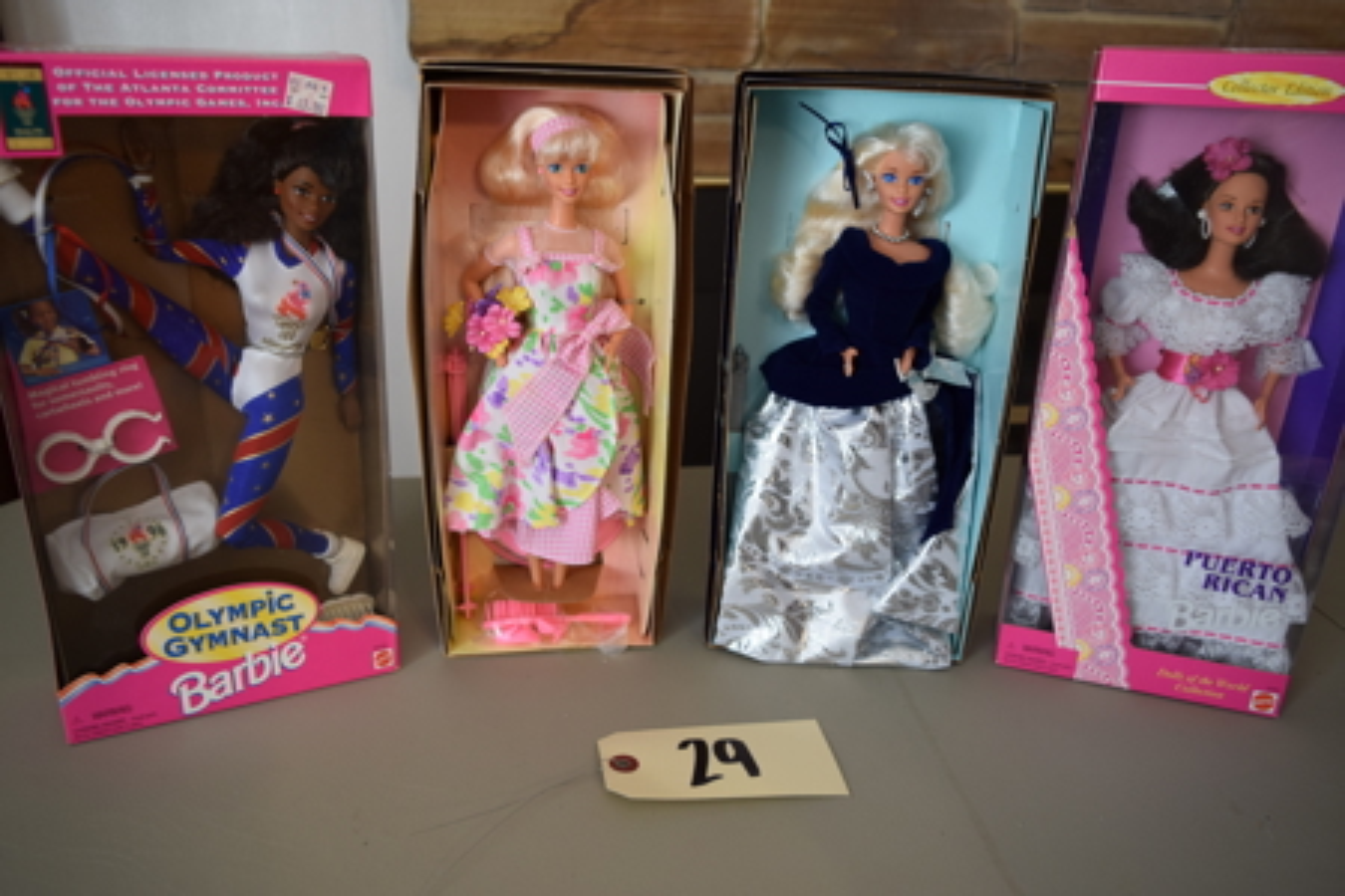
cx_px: 672
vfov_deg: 47.9
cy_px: 448
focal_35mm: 27
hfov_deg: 67.4
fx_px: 1009
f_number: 4.5
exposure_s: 1/80
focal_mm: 18
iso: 400
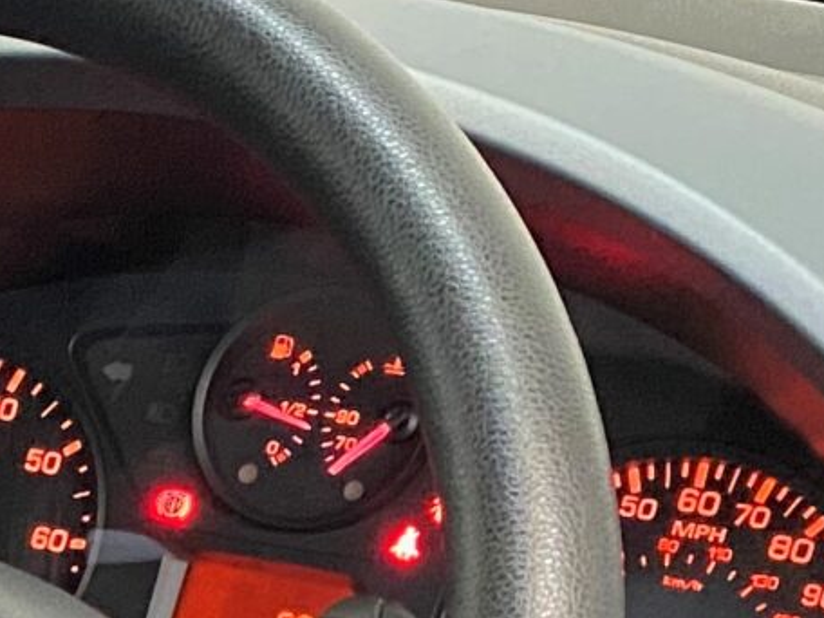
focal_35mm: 146
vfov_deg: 9.7
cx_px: -797
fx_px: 3475
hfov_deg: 12.1
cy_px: 1113
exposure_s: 1/33
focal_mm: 4.25
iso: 500
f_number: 1.8
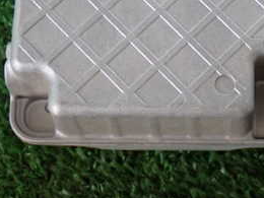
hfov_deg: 14.6
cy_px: -8
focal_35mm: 134
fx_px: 1022
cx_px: 236
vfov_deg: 10.9
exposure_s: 1/60
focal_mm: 10.35
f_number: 3.5
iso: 800
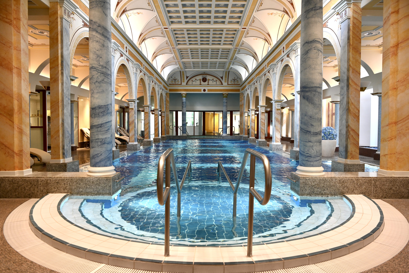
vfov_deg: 53.1
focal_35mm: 24
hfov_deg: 73.7
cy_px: 136
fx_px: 273
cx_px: 204
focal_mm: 24
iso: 560
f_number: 4
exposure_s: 1/60
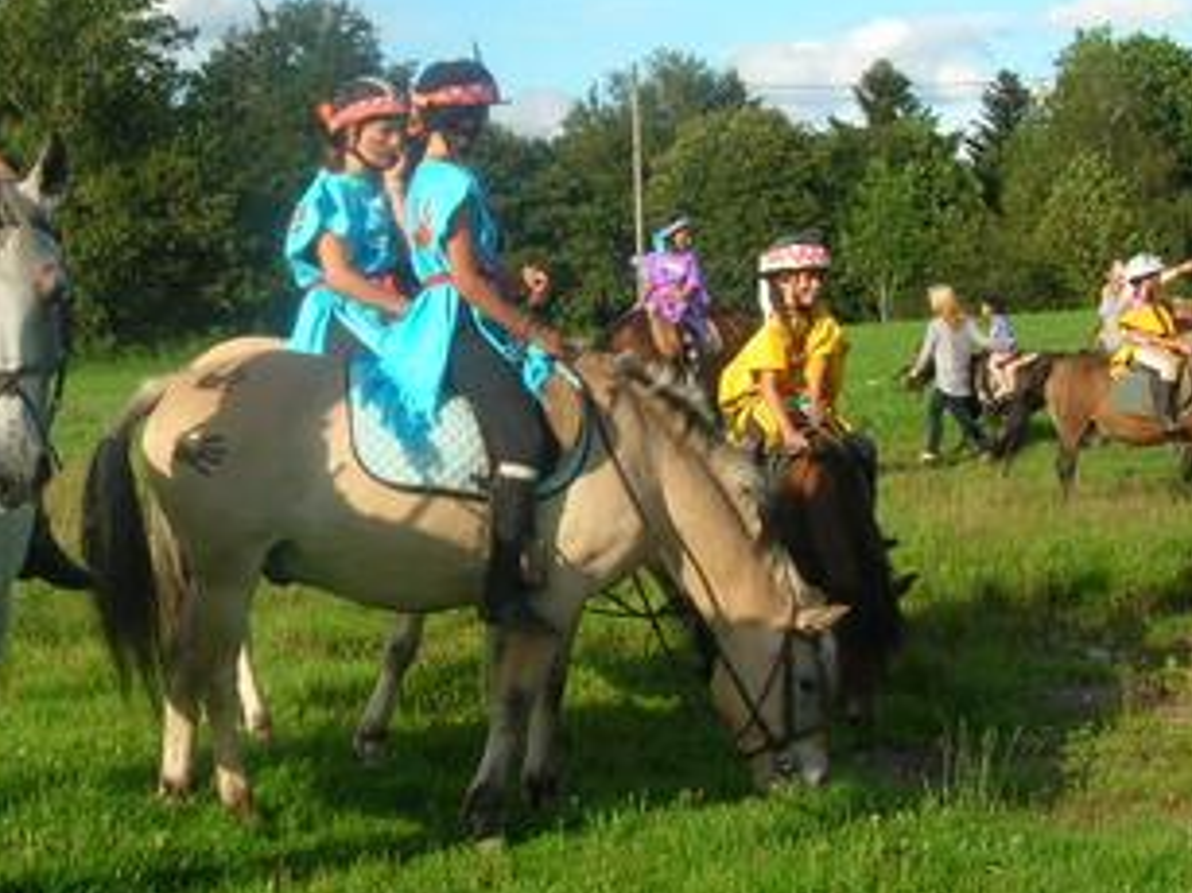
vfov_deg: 20.1
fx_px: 2513
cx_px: 396
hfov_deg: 26.5
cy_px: 291
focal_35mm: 73
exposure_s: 1/160
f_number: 5.6
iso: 50
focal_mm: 5.8
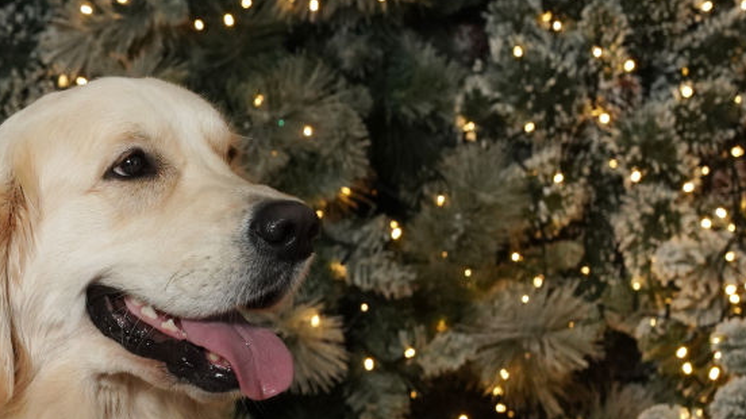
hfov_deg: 13.8
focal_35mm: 153
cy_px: 502
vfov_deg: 7.8
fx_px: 3025
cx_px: -80
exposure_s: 1/125
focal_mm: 62
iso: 1600
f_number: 5.6
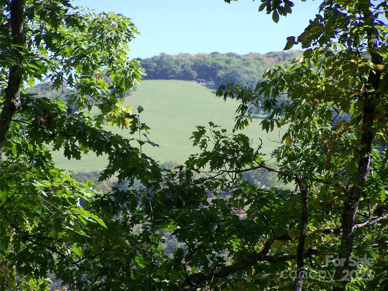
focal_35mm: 238
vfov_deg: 6.2
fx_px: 2668
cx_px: 194
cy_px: 146
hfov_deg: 8.3
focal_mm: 39.5
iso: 64
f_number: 3.3
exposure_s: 1/320
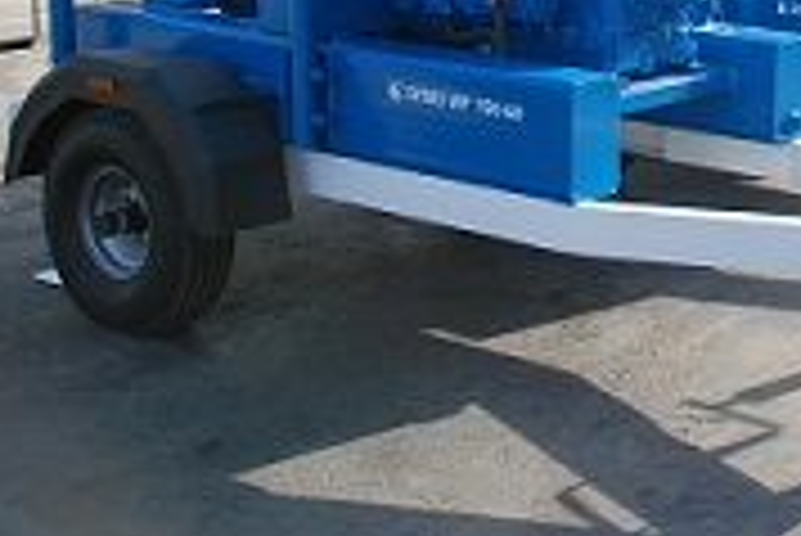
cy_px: -50
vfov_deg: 16.4
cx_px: 850
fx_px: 1804
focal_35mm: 81
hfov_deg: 23.7
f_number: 8
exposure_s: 1/250
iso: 320
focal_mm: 24
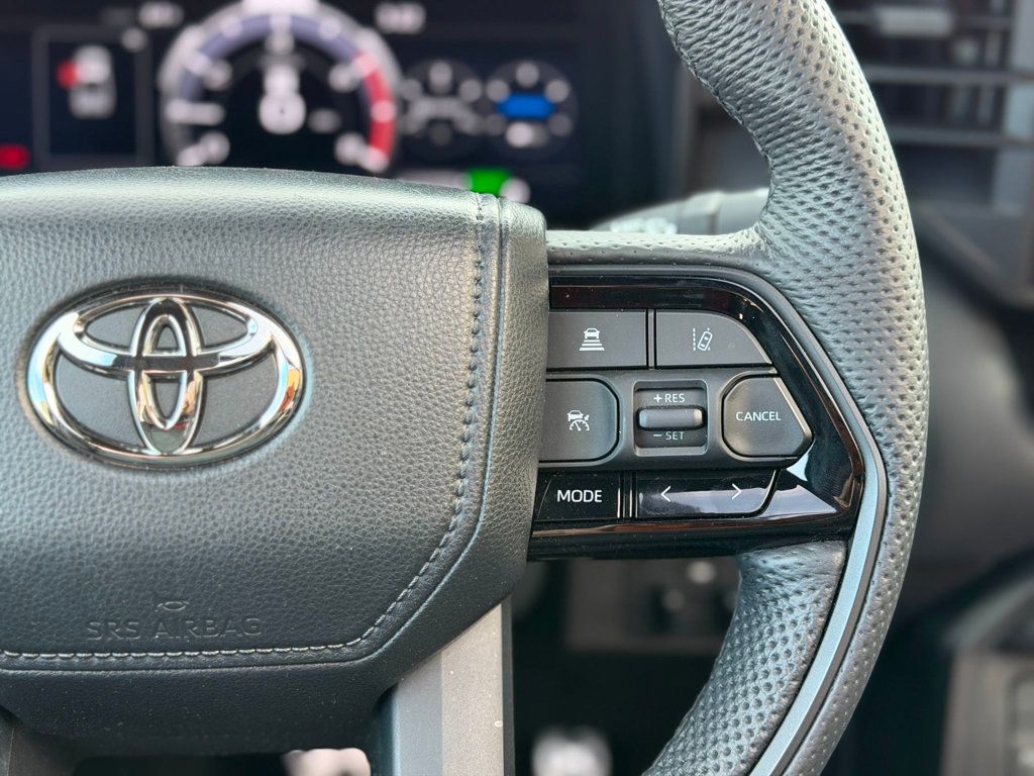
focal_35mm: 48
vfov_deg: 30.3
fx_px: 1434
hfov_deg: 39.7
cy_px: 388
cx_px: 517
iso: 250
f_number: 1.78
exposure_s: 1/60
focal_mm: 6.76
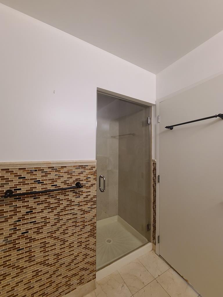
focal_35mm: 13
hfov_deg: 89.9
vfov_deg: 106.2
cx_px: 112
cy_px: 148
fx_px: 112
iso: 320
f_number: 2.2
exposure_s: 1/59
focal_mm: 2.2
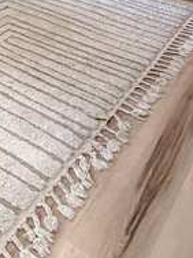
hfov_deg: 22.8
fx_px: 425
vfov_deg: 27.2
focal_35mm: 57
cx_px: -57
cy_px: -94
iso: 200
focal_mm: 2.22
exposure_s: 1/120
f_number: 2.2
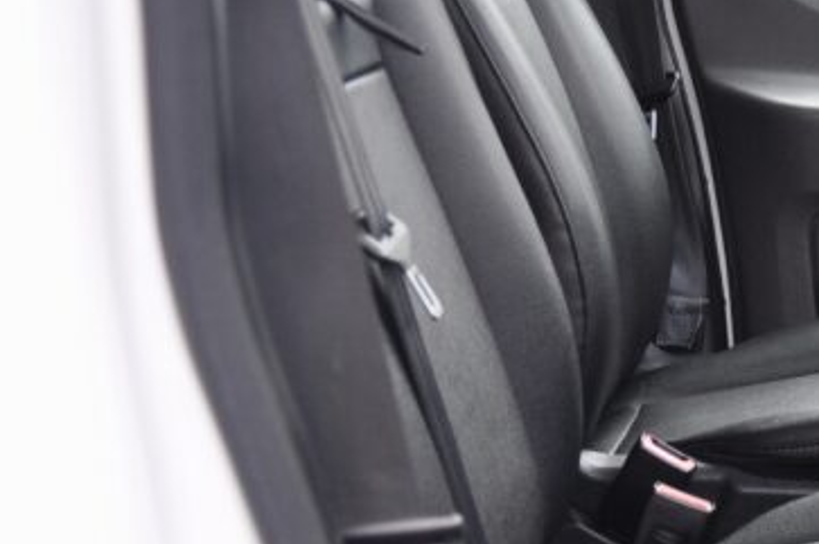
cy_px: 395
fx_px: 2499
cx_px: 1103
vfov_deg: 12.4
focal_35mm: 110
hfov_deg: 17.3
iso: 500
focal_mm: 26
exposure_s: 1/50
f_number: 4
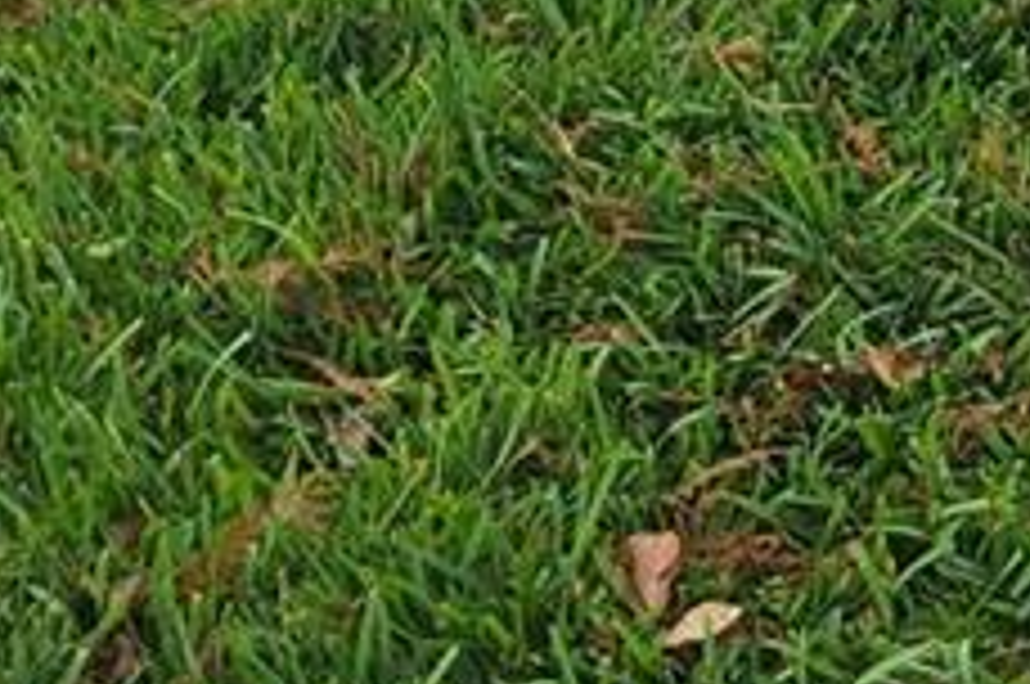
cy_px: -873
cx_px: 1948
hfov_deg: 12.9
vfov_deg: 8.8
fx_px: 4057
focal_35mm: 142
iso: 40
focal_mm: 5.4
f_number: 1.8
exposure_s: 1/329
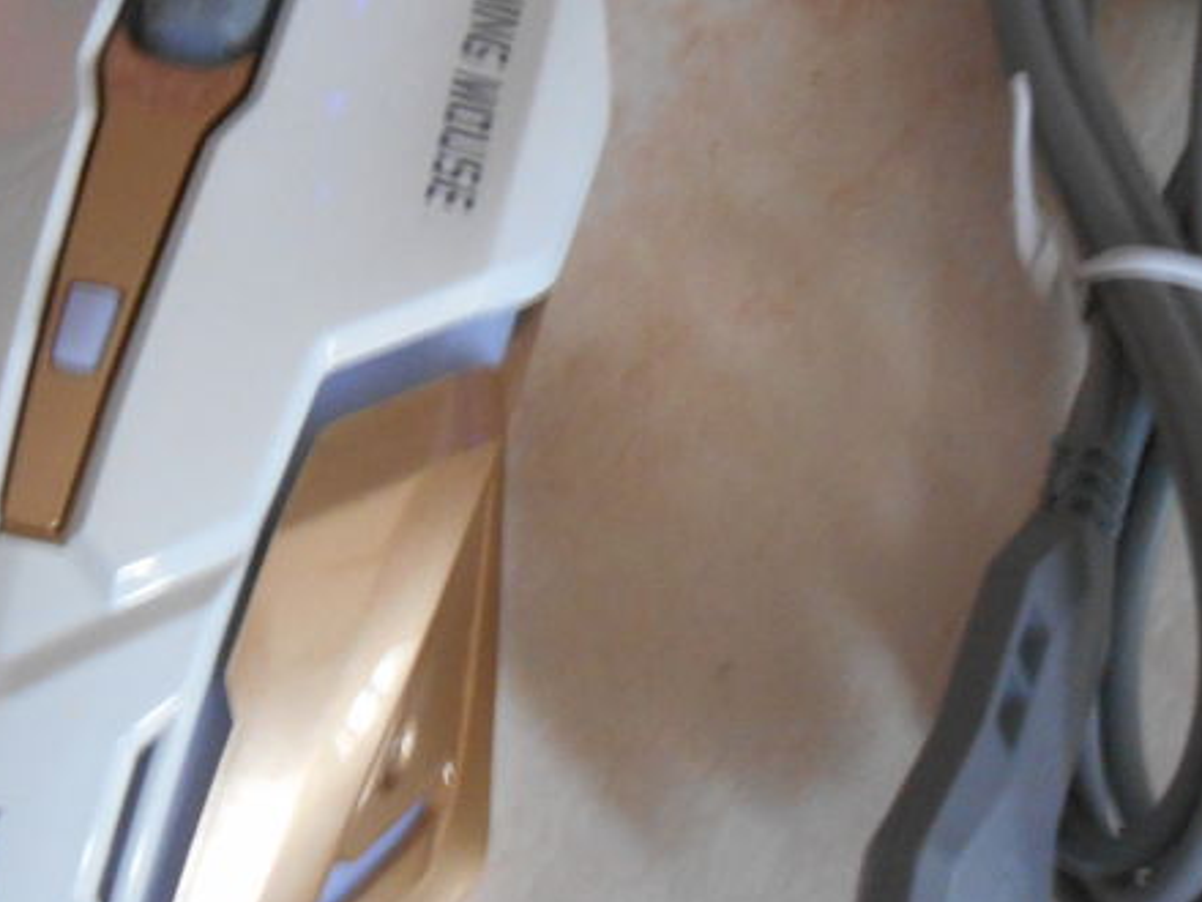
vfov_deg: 14.8
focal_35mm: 100
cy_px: 344
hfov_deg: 19.6
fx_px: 3472
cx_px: 456
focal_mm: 7.8
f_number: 4.5
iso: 400
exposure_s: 1/10
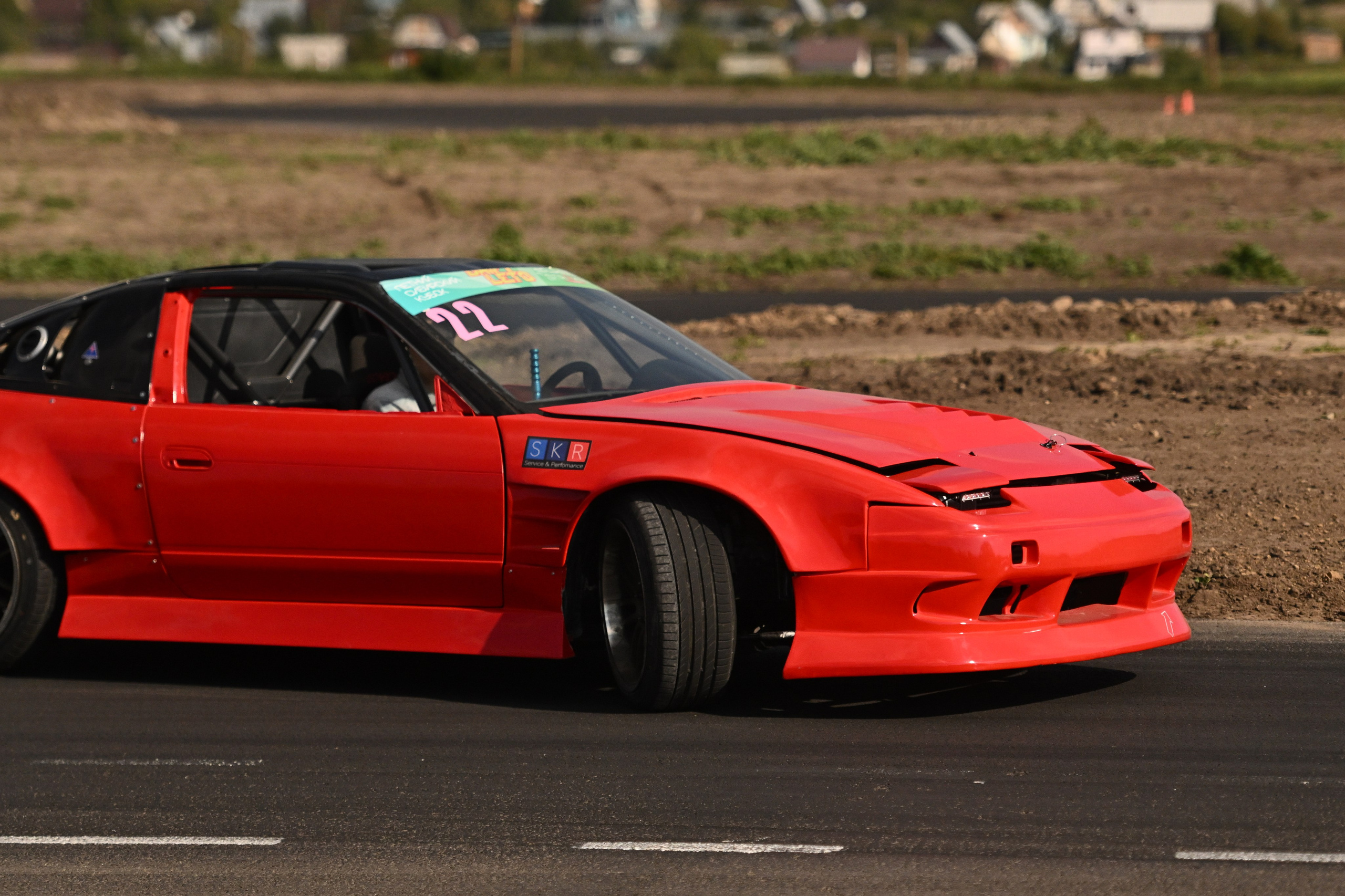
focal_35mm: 195
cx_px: 672
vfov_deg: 7.0
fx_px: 7284
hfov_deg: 10.5
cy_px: 448
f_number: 2.8
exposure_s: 1/32000
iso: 1100
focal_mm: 130
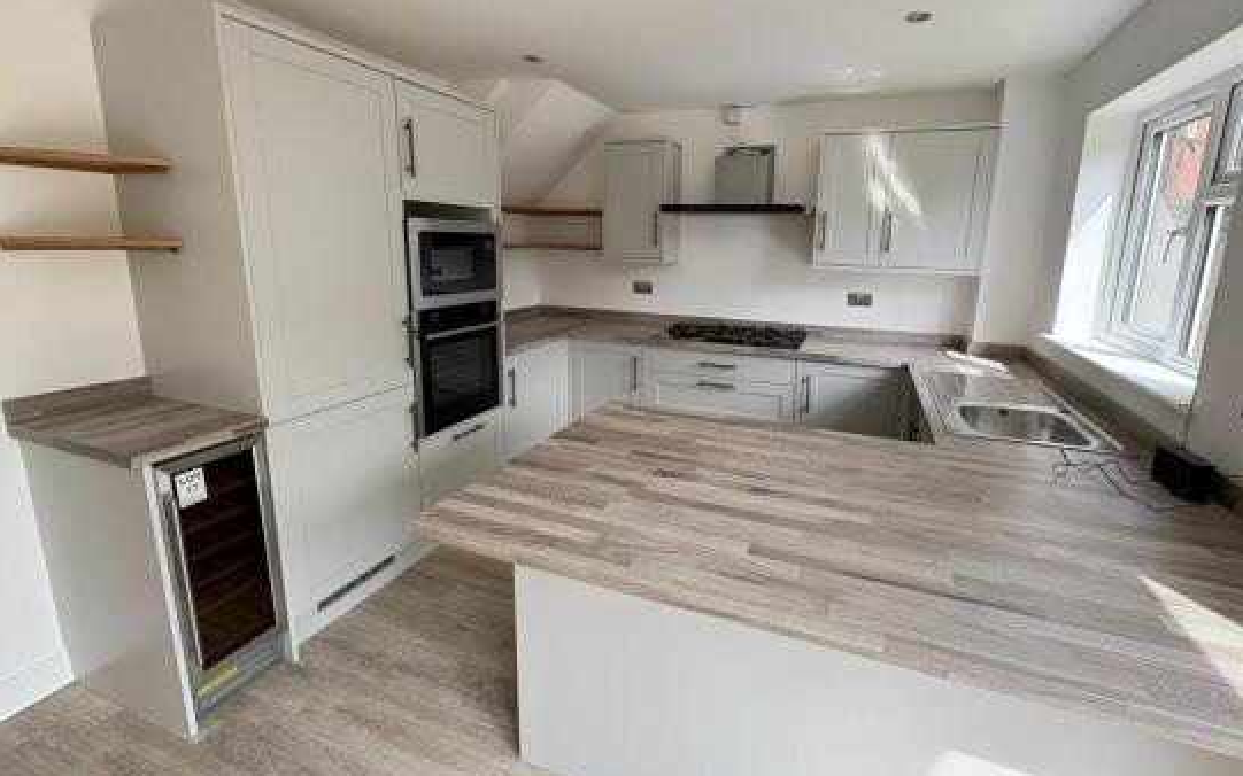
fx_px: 542
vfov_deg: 71.0
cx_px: 667
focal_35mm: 16
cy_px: 346
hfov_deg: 97.6
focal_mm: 2.22
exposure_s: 1/99
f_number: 2.2
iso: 50
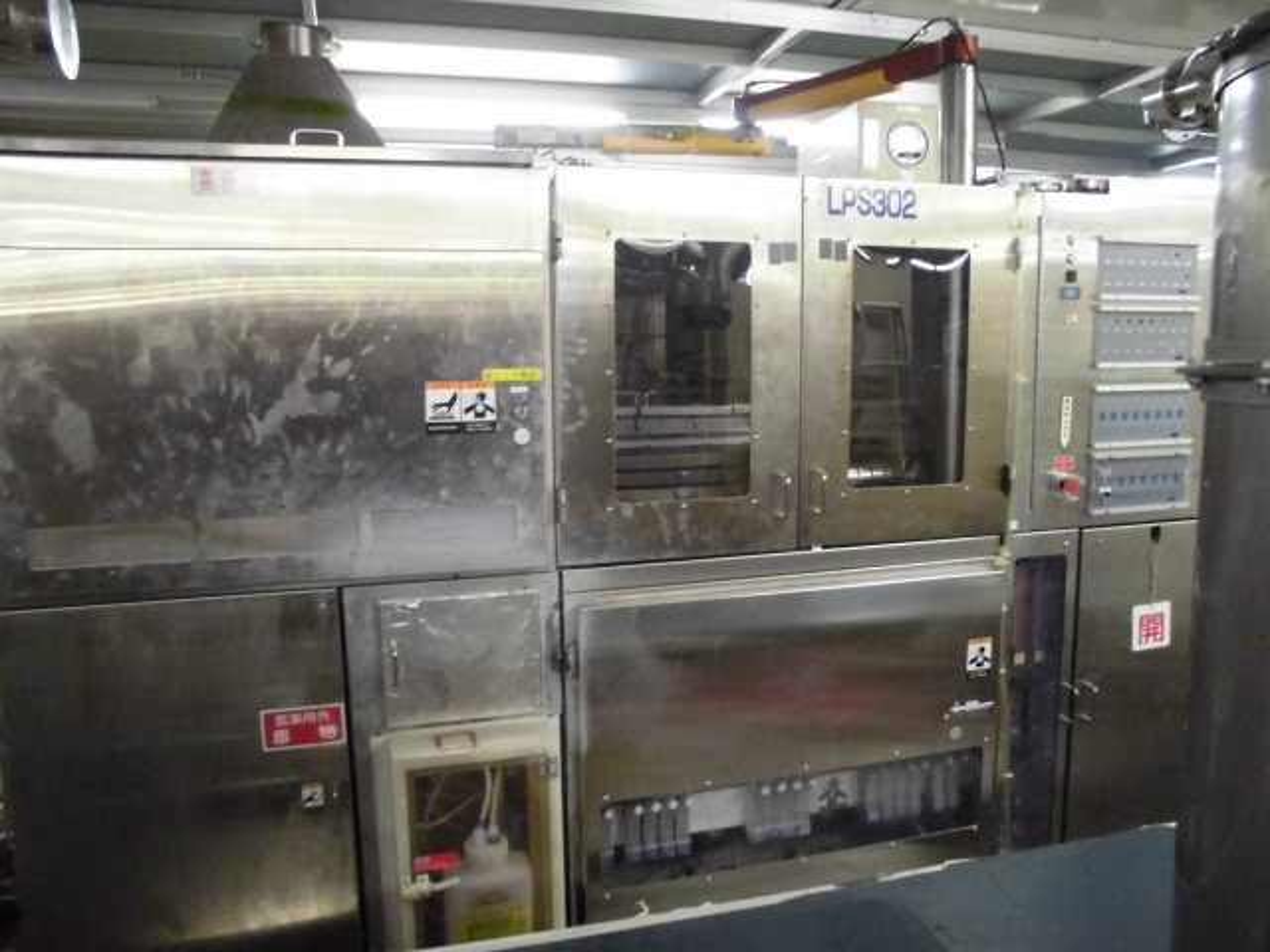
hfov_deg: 67.3
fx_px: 954
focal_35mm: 26
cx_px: 635
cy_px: 476
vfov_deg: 53.1
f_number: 3.5
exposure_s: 1/25
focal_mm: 4.6
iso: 800
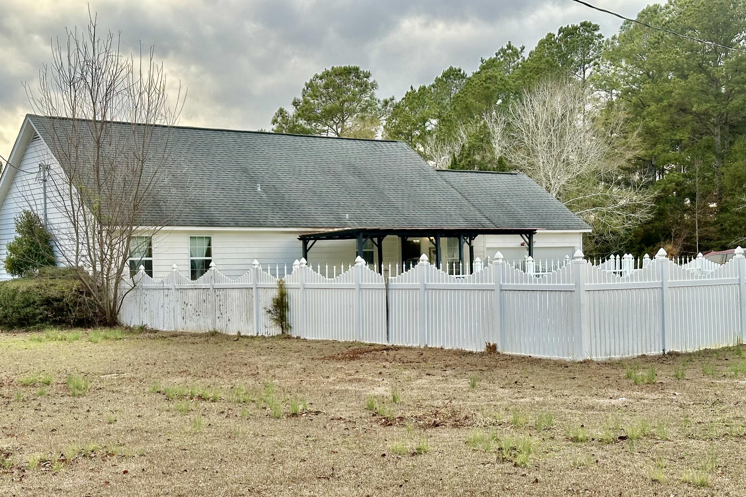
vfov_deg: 25.0
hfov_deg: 36.9
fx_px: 1119
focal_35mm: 54
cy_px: 297
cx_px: 355
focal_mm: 6.86
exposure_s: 1/258
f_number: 1.78
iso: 64
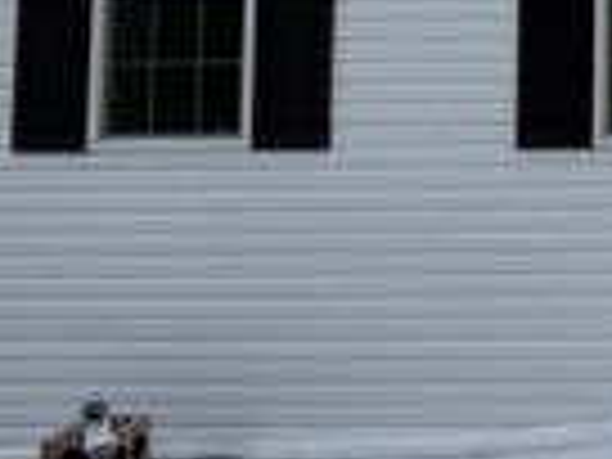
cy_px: 7
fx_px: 1556
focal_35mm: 88
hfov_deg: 19.8
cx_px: 864
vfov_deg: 16.5
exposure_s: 1/6711
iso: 80
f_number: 1.78
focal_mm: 6.76
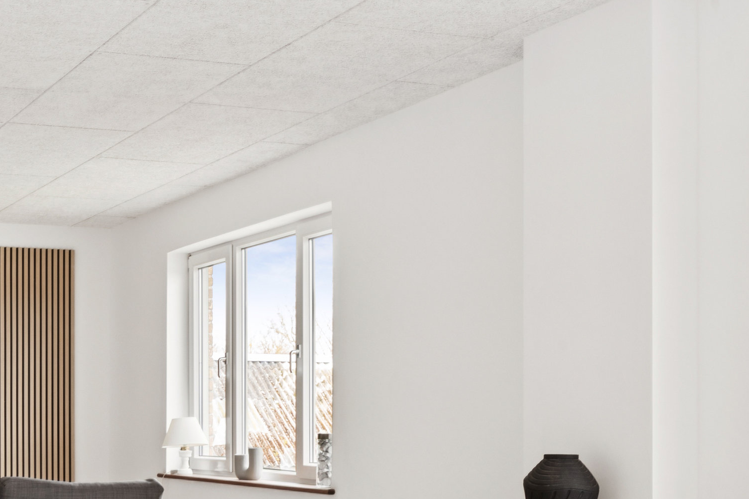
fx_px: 1373
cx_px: 137
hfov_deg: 29.7
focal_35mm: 66
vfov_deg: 20.2
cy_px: 454
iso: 800
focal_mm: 33
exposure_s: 1/6
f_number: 11
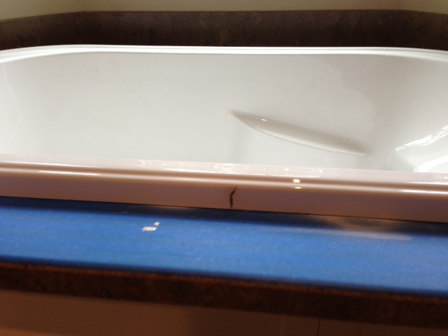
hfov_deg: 55.4
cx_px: 224
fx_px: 427
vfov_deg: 42.9
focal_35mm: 33
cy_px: 168
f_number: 2.4
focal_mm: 4.13
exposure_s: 1/30
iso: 50
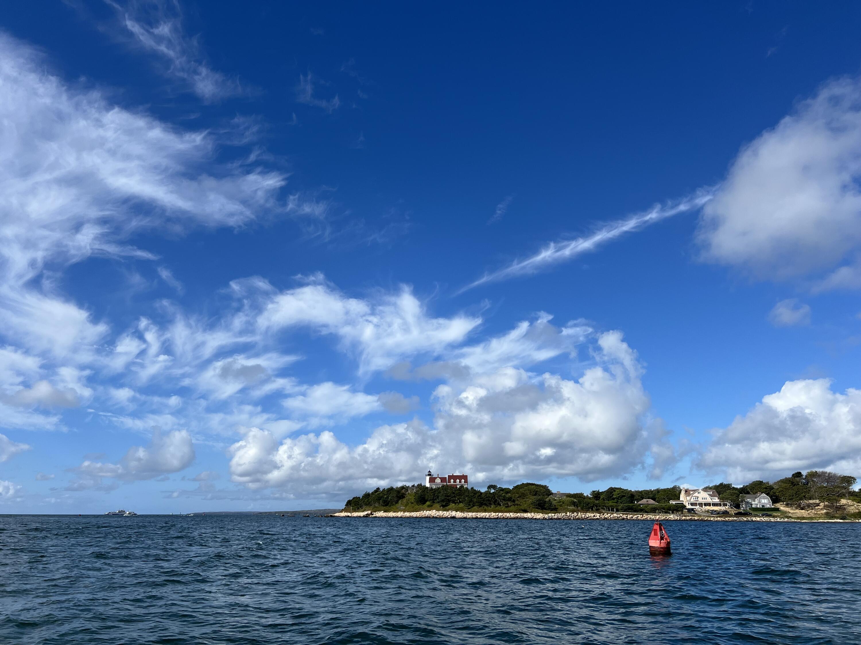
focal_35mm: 26
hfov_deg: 67.3
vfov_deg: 53.1
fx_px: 647
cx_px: 430
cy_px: 322
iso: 50
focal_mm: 5.7
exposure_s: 1/6579
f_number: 1.5
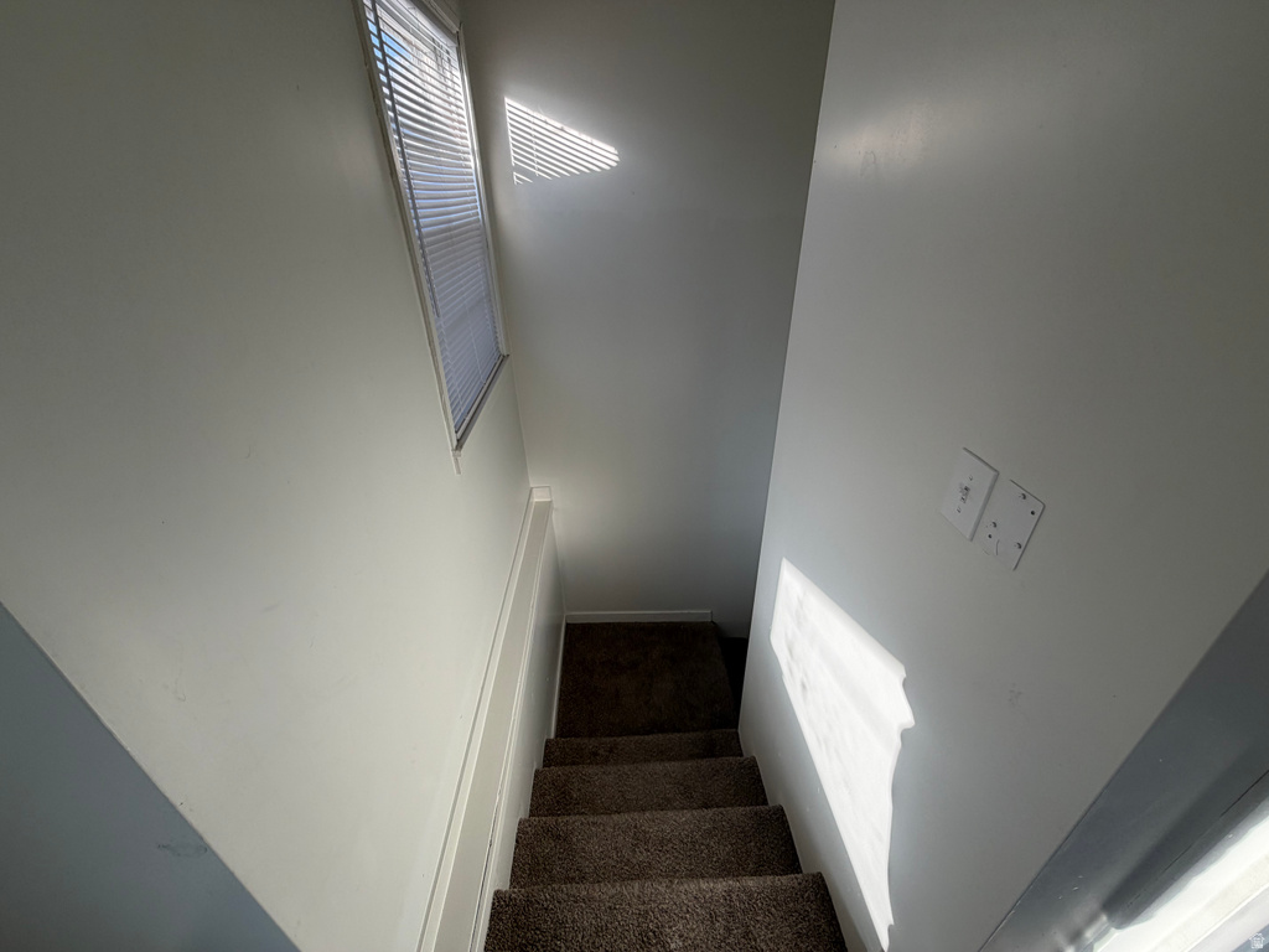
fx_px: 513
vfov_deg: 85.7
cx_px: 634
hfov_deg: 102.1
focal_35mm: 14
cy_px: 476
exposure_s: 1/177
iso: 50
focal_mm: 2.22
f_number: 2.2
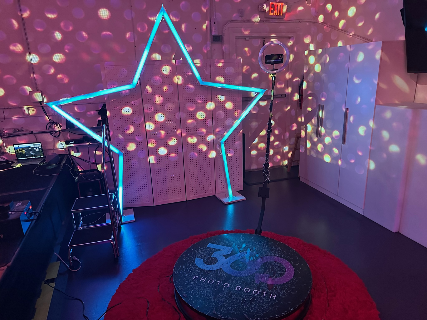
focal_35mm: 24
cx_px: 214
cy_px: 160
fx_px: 296
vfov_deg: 56.8
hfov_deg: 71.6
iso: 800
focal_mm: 6.86
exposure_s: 1/47
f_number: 1.78
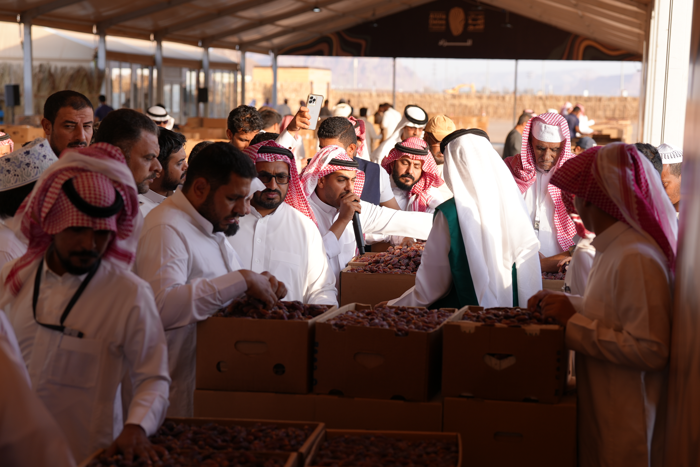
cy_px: 234
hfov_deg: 28.8
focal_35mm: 70
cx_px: 350
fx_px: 1362
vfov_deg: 19.5
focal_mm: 70
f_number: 4
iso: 80
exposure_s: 1/200
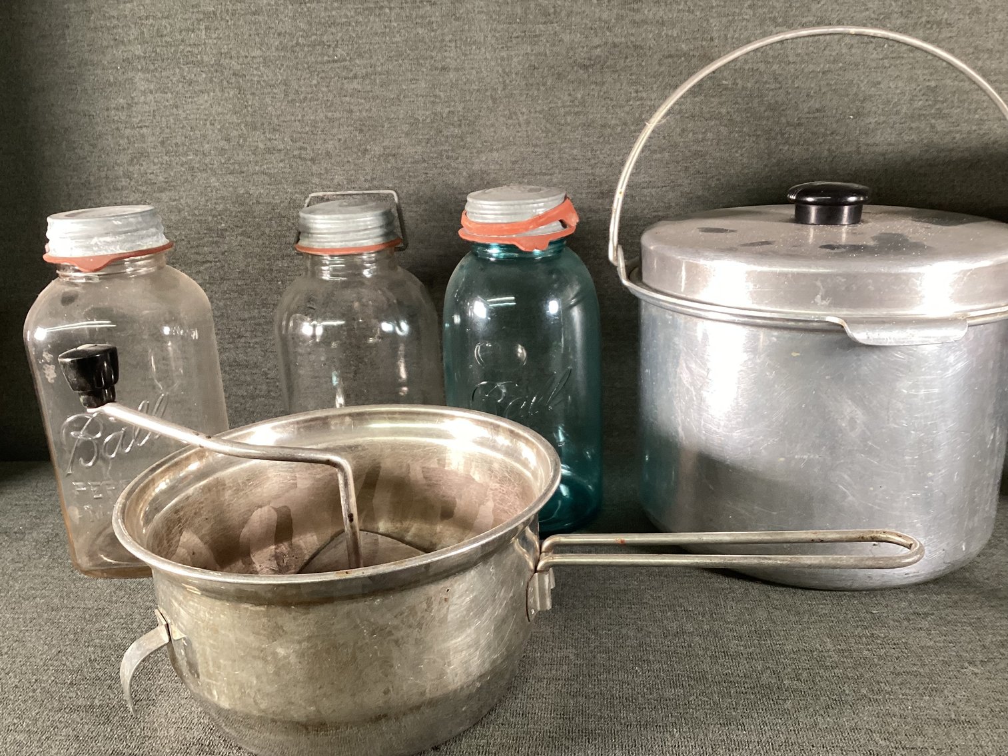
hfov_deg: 58.3
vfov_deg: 45.4
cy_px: 378
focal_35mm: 31
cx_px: 504
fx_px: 903
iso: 125
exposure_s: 1/60
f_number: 2.4
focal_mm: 3.3
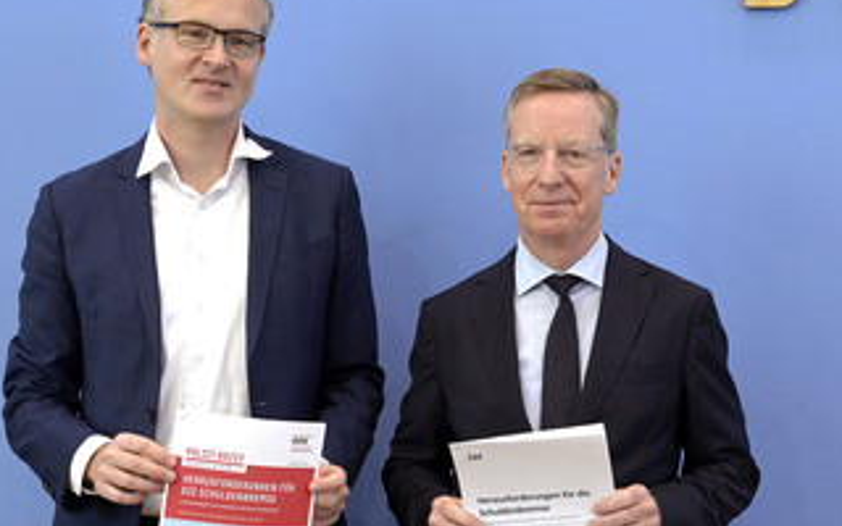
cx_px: 396
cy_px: 292
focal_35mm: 69
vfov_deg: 18.9
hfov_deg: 29.8
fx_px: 1583
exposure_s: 1/500
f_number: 5.6
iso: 3200
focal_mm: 48
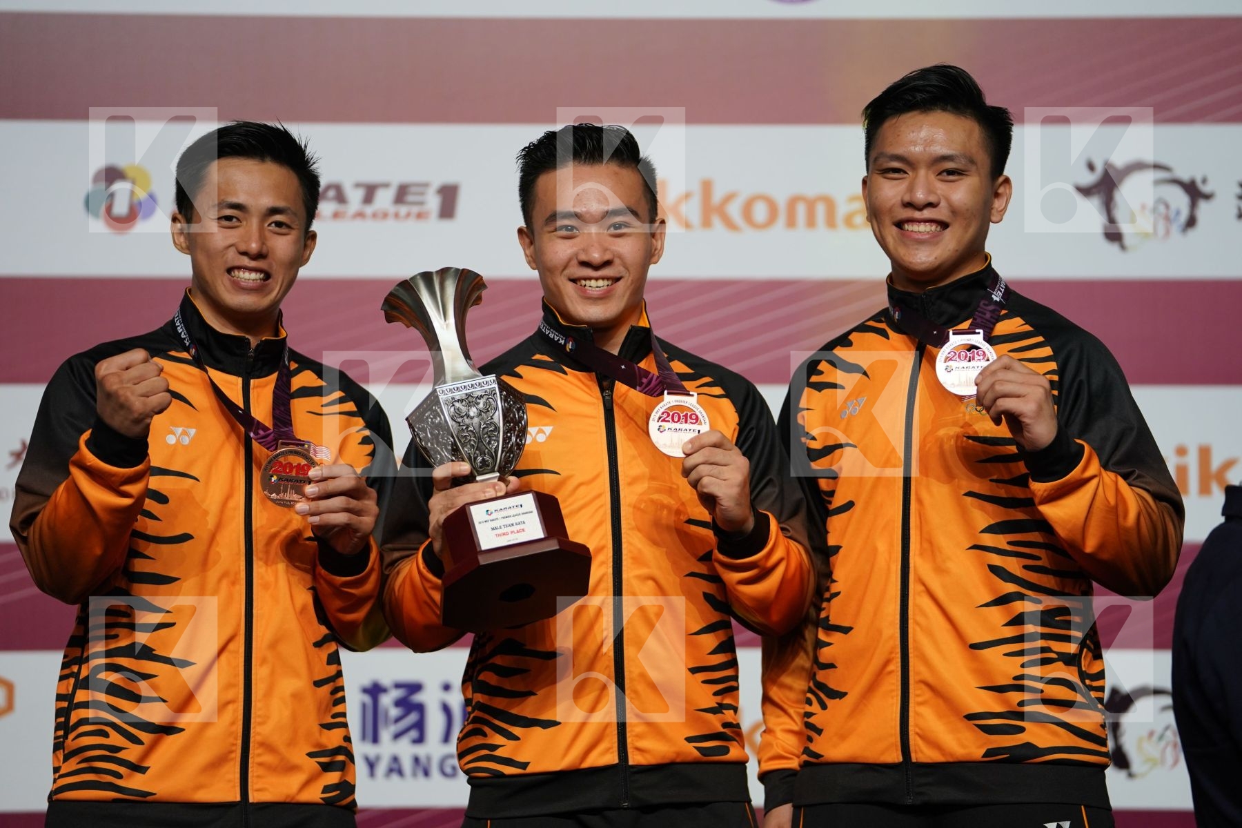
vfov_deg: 9.5
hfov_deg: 14.3
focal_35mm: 144
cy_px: 414
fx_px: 4968
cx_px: 621
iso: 640
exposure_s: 1/250
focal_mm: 144
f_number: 2.8
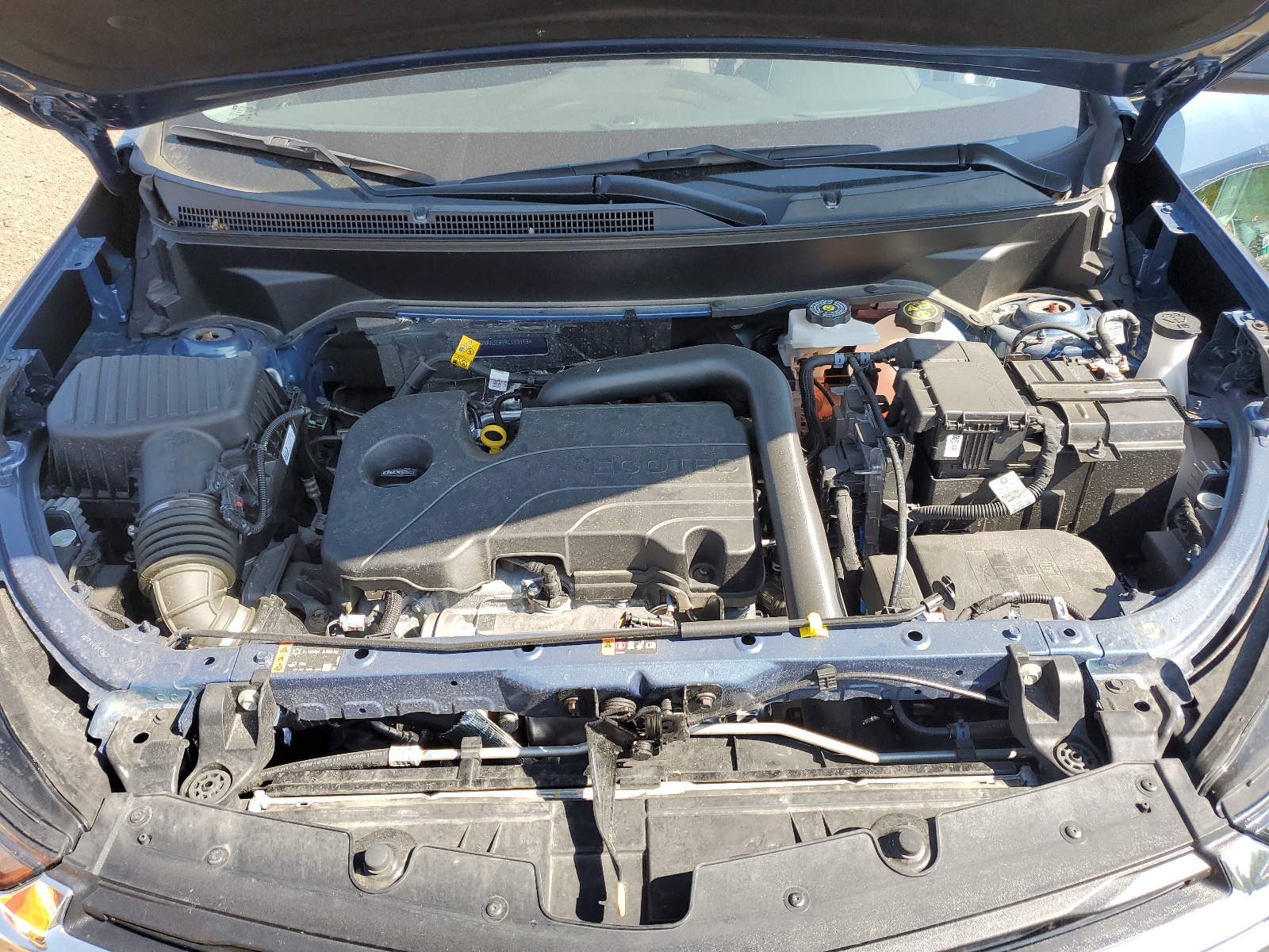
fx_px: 953
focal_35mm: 26
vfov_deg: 53.1
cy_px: 476
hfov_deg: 67.3
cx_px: 634
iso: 50
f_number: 1.5
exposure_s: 1/667
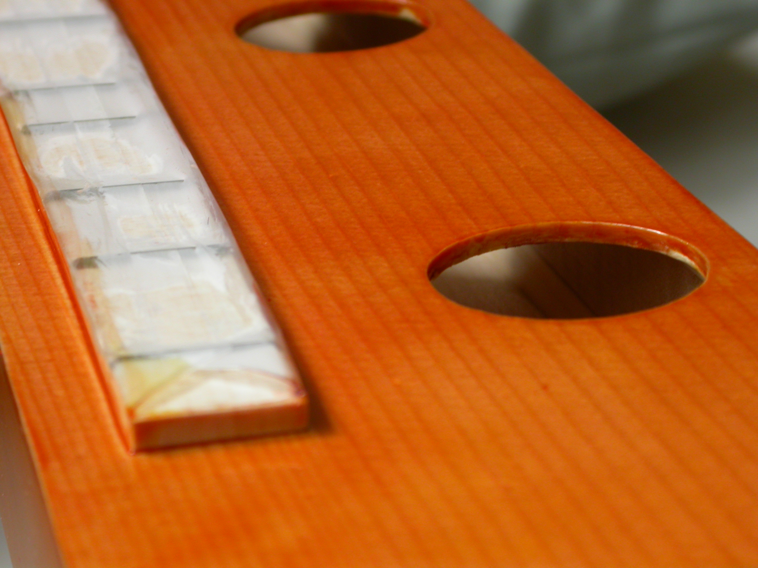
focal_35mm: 154
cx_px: 379
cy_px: 284
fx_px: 3372
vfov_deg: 9.6
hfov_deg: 12.8
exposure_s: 1/55.9
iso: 100
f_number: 5.1
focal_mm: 32
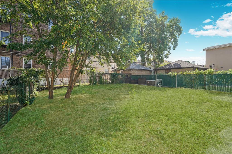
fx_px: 103
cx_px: 116
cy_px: 77
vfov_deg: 73.7
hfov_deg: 96.8
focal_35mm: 16
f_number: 8
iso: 100
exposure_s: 1/160
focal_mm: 16
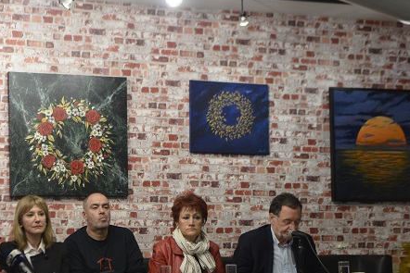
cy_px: 211
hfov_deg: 25.1
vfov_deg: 17.0
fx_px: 911
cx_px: 115
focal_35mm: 80
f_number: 2.8
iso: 1600
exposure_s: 1/200
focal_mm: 48
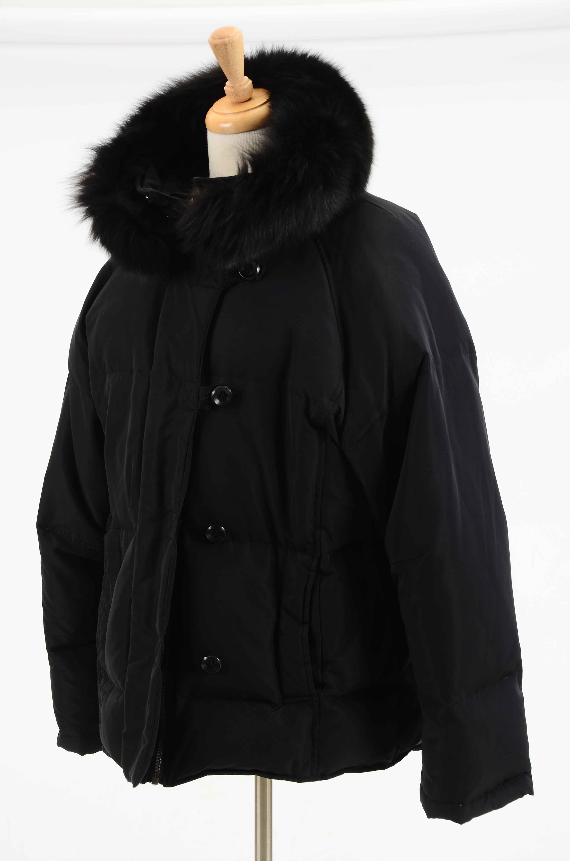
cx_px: 285
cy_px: 430
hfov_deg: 13.8
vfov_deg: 20.7
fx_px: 2362
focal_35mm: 99
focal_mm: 66
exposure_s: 1/80
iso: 160
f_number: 7.1
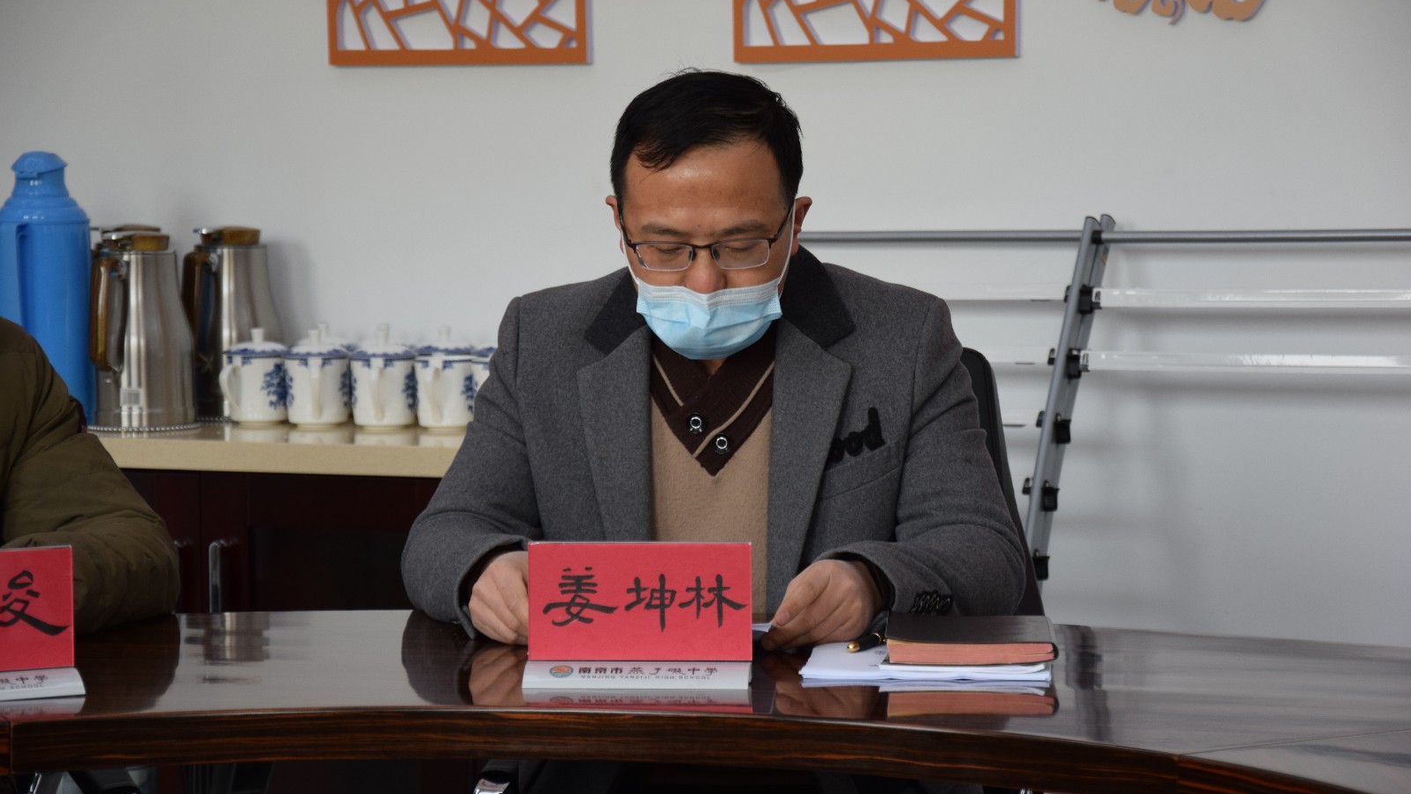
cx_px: 706
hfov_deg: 17.0
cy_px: 427
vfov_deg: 9.6
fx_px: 4714
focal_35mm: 126
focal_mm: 80
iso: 450
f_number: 5.3
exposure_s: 1/60
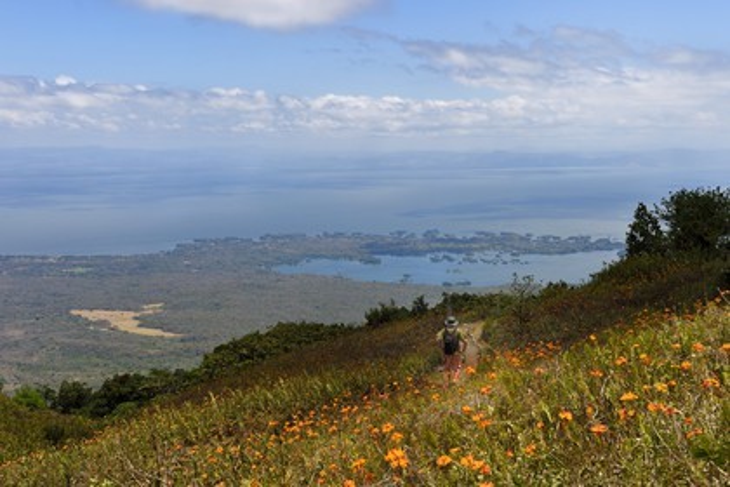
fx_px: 1054
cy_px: 244
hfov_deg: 38.2
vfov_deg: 26.0
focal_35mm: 52
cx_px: 365
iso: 200
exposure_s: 1/250
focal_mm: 52
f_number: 14
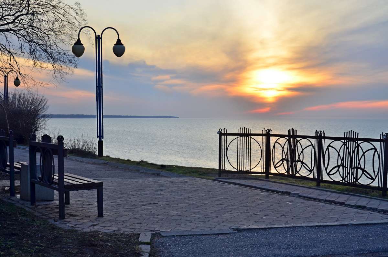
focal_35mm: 60
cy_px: 128
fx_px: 645
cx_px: 194
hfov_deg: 33.5
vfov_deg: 22.5
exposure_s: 1/60
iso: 100
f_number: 8
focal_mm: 40
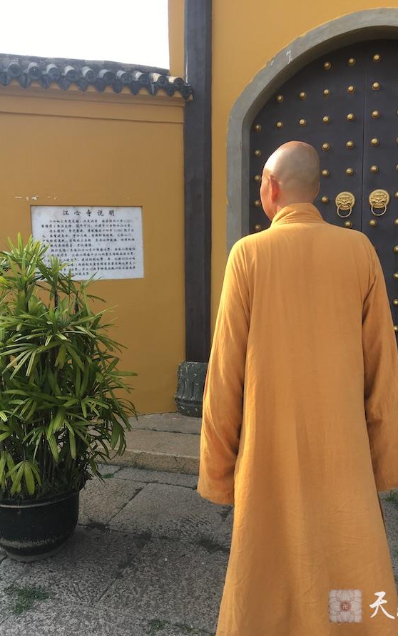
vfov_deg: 61.2
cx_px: 193
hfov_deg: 40.6
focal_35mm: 31
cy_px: 319
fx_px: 538
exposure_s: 1/444
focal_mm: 4.15
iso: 25
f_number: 2.2
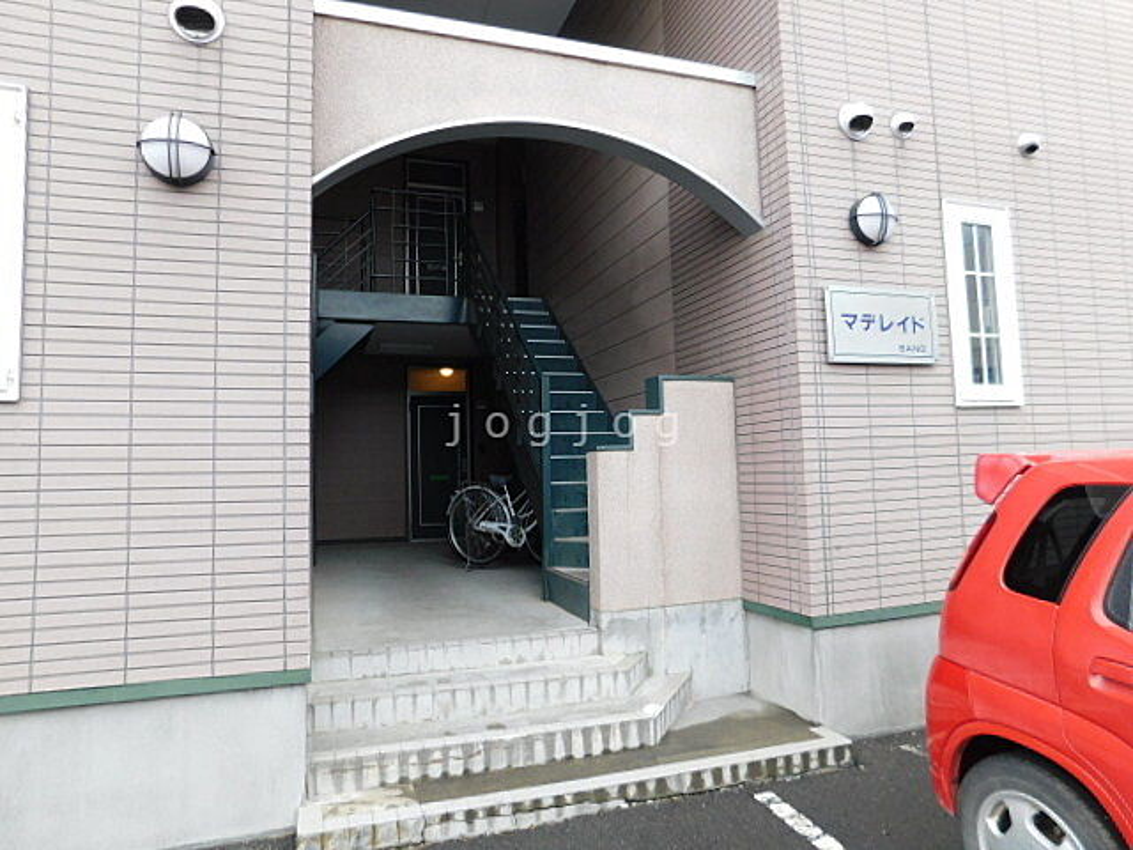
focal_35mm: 23
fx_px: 753
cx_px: 566
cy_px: 425
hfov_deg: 73.9
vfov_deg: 58.9
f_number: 3
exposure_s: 1/60
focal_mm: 4
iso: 125
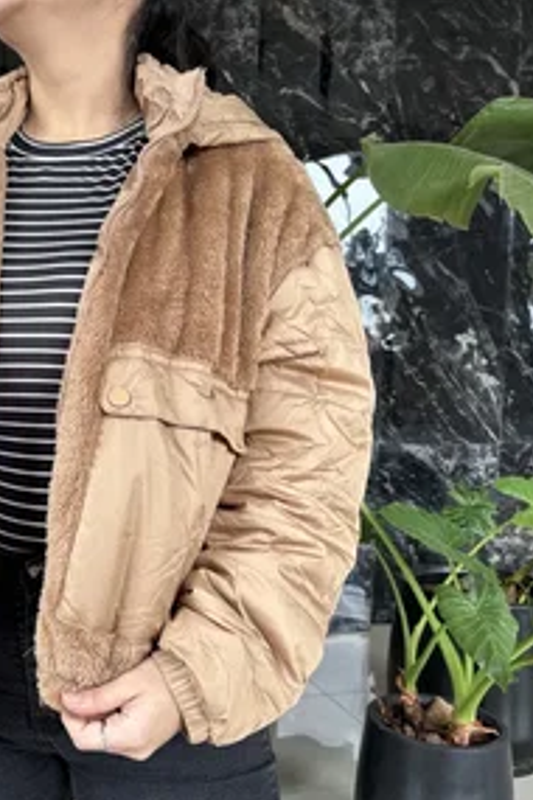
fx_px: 844
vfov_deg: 50.7
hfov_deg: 33.3
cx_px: 59
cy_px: 418
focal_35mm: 38
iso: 125
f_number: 1.6
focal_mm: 5.96
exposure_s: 1/73
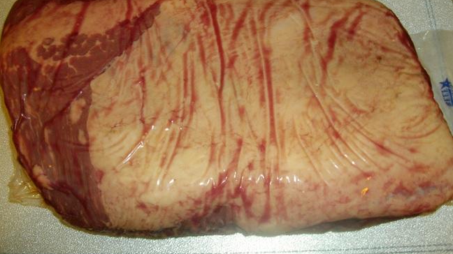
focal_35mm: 35
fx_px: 420
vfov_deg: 33.6
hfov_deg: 56.6
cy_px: 100
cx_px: 226
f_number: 2.9
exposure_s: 1/50
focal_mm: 5.7
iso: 200
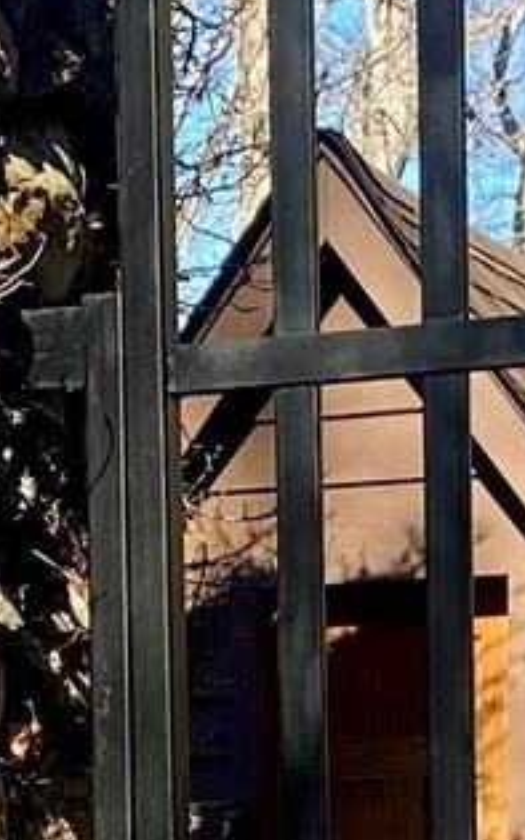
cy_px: 1288
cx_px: 405
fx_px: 4096
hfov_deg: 7.3
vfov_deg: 11.2
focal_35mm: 179
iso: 32
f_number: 1.8
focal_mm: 4.25
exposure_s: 1/728
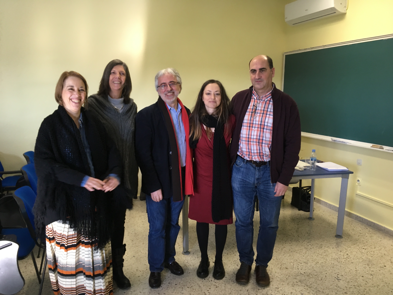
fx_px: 329
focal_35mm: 29
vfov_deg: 48.2
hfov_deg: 61.7
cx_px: 196
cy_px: 148
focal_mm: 4.15
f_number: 2.2
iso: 125
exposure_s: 1/33
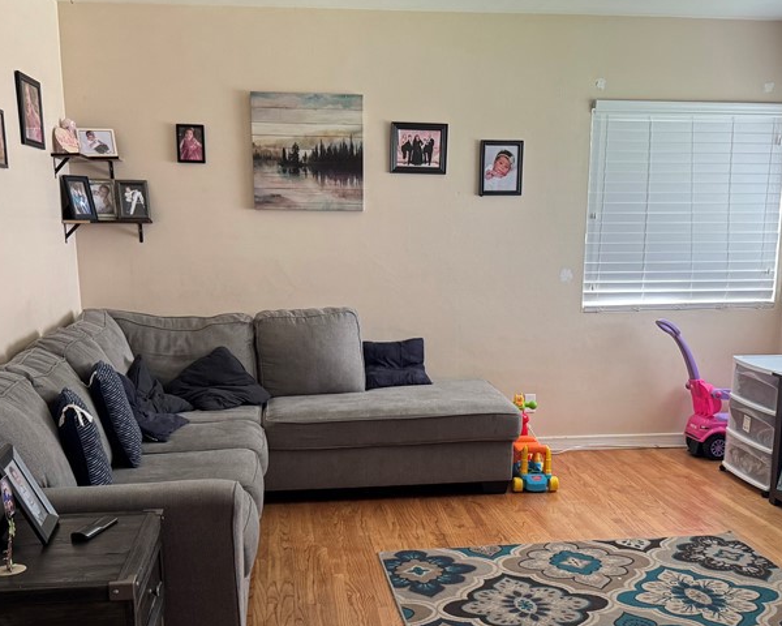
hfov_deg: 45.8
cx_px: 400
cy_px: 442
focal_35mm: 40
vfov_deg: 36.7
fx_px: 926
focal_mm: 6.76
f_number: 1.78
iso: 320
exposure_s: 1/60
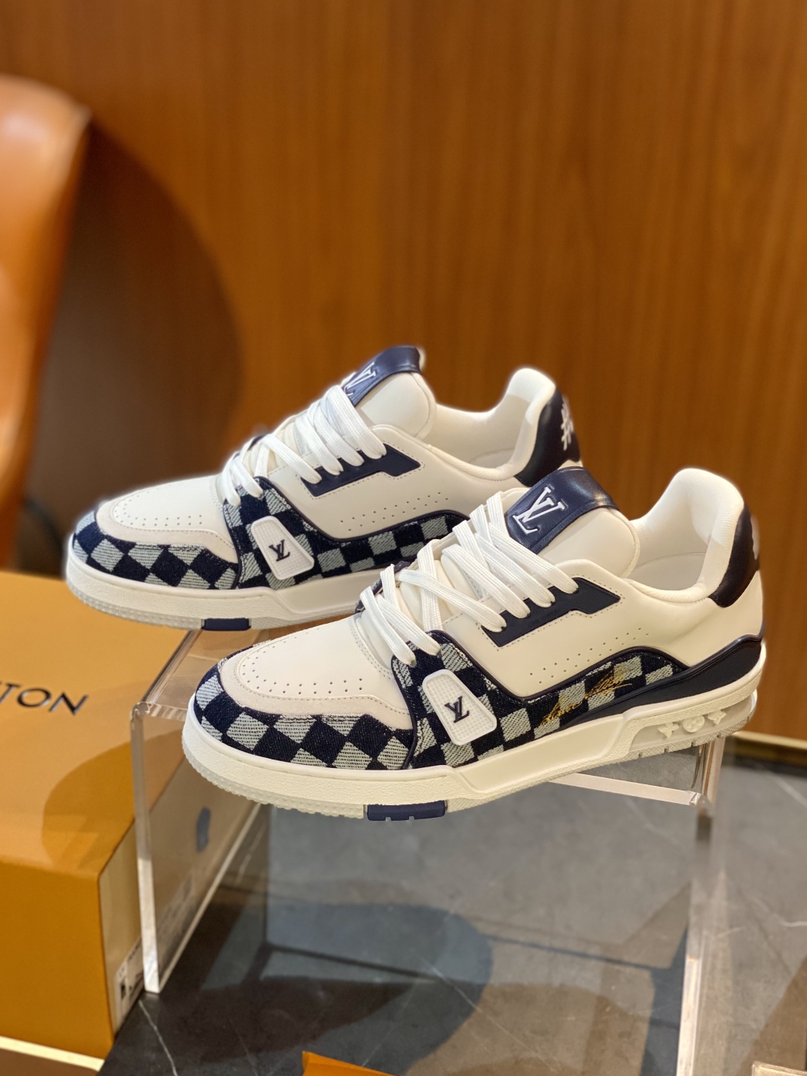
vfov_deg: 35.5
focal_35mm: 54
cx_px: 393
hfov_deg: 27.0
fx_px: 1679
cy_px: 557
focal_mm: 6
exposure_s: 1/122
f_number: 2
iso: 160
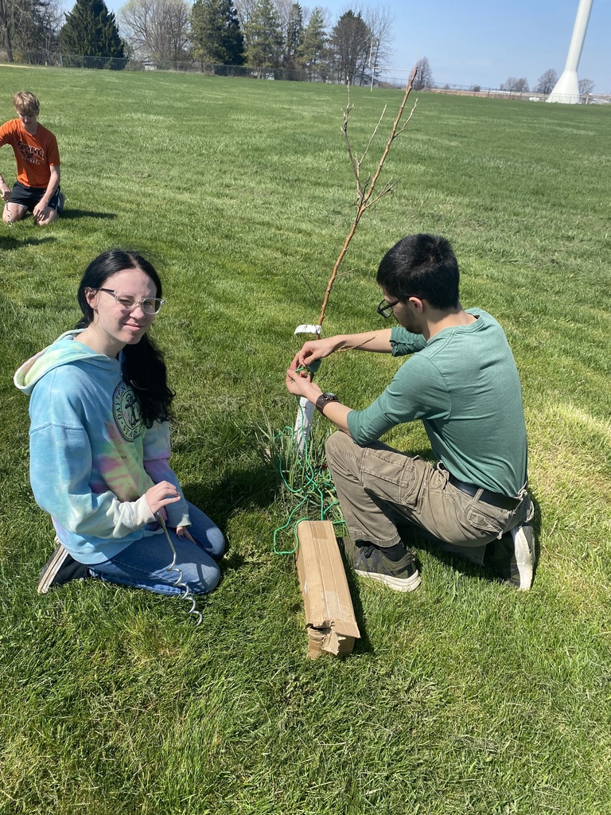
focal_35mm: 26
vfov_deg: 67.3
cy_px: 408
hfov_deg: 53.1
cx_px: 306
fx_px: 612
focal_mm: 4.25
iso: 32
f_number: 1.8
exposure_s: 1/2028
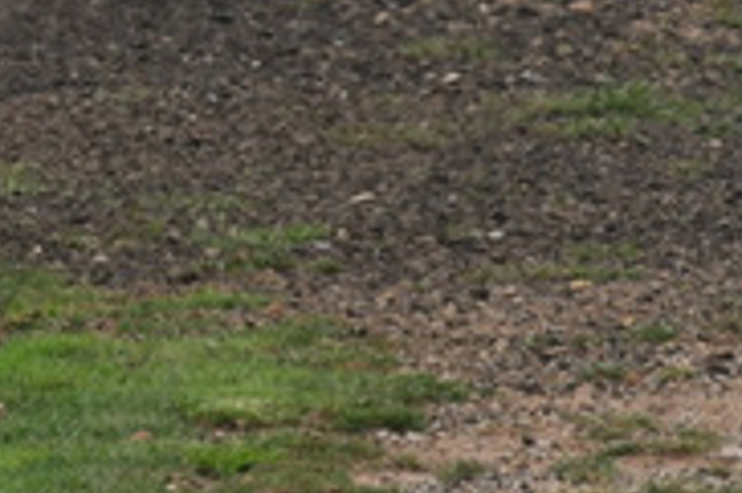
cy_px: -570
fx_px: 67872
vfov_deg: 0.4
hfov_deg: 0.6
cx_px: -832
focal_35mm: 3296
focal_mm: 500
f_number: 10
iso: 500
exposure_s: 1/640
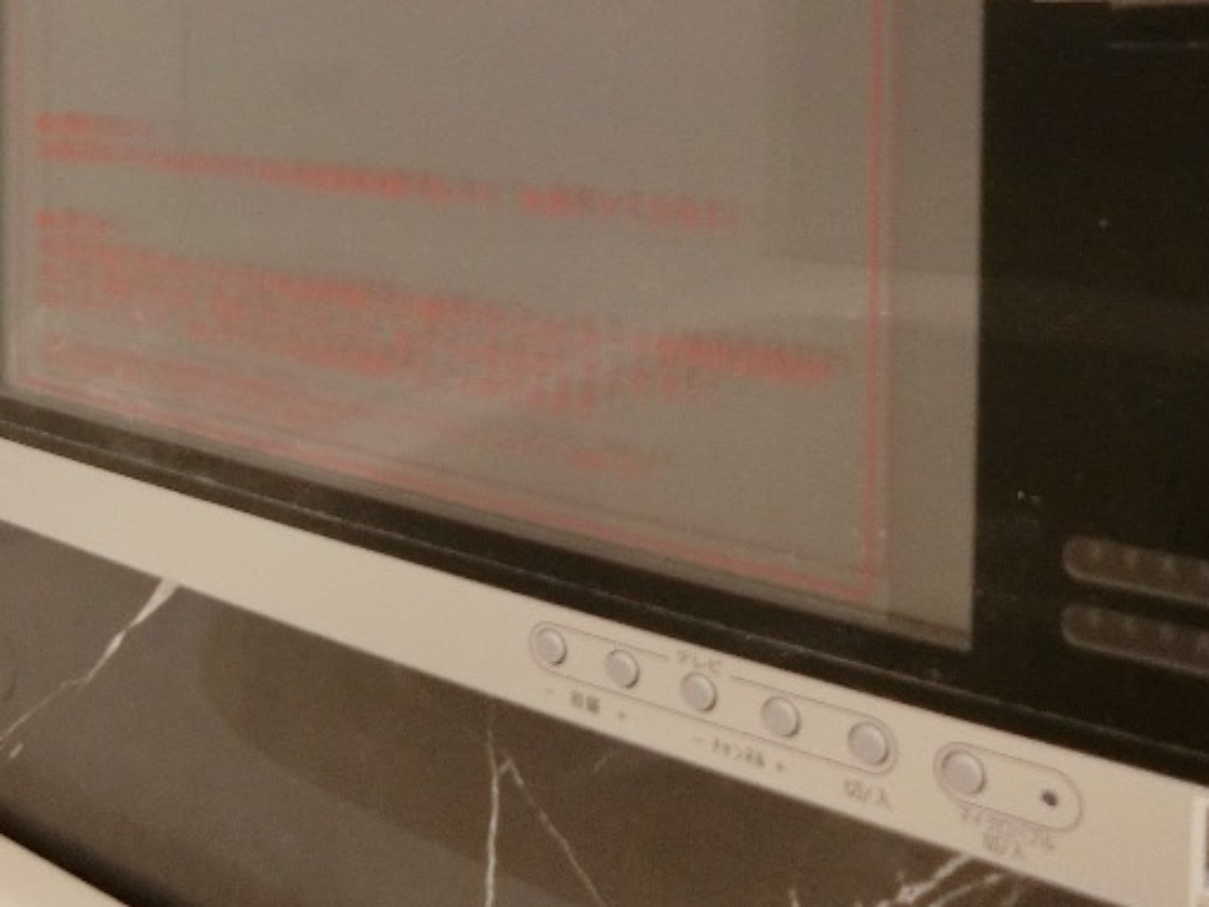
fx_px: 1327
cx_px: 564
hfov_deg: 48.9
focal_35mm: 38
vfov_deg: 35.2
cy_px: 66
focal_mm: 4.06
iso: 500
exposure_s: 1/30
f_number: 2.7
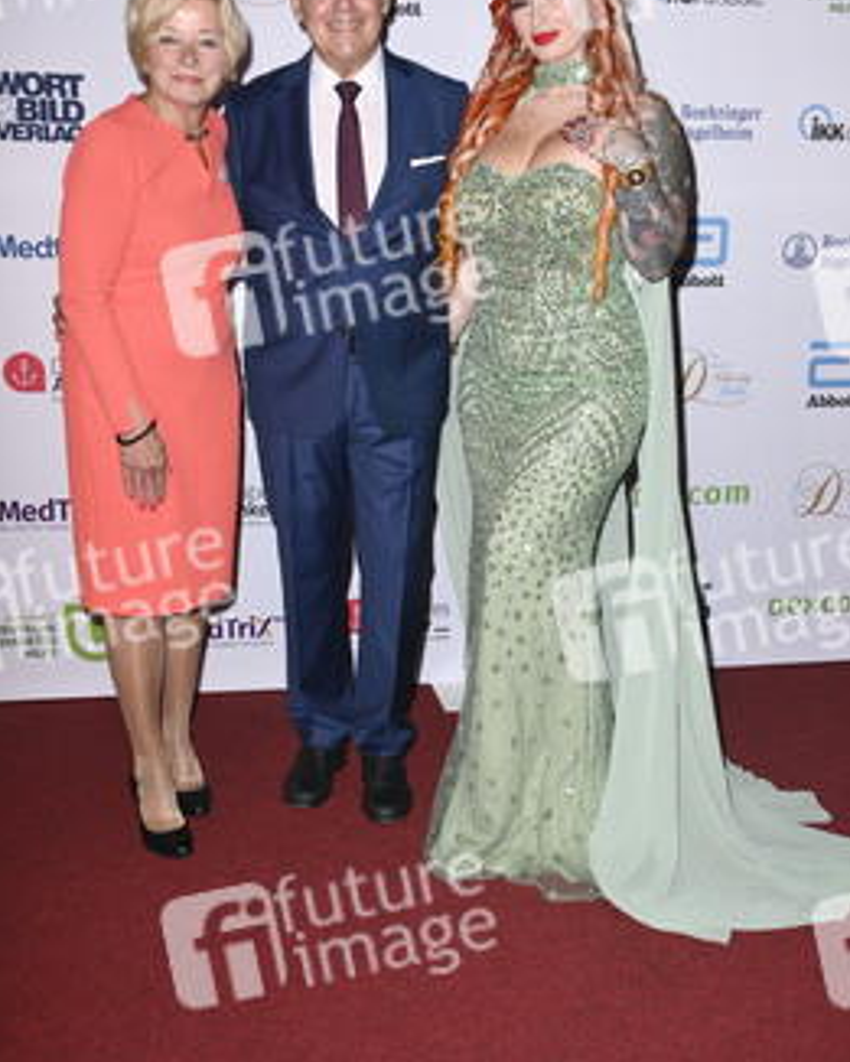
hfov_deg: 32.8
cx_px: 423
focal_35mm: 46
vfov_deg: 40.2
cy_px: 443
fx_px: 1446
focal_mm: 40
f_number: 5.6
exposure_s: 1/200
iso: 640
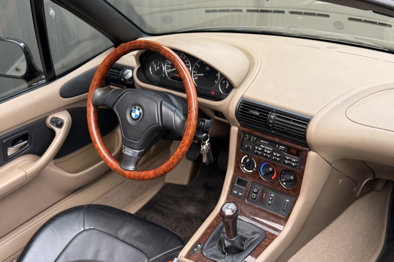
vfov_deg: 27.0
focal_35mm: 50
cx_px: 197
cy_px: 145
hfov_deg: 39.6
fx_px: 547
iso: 64
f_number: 1.78
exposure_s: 1/384
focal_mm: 6.76
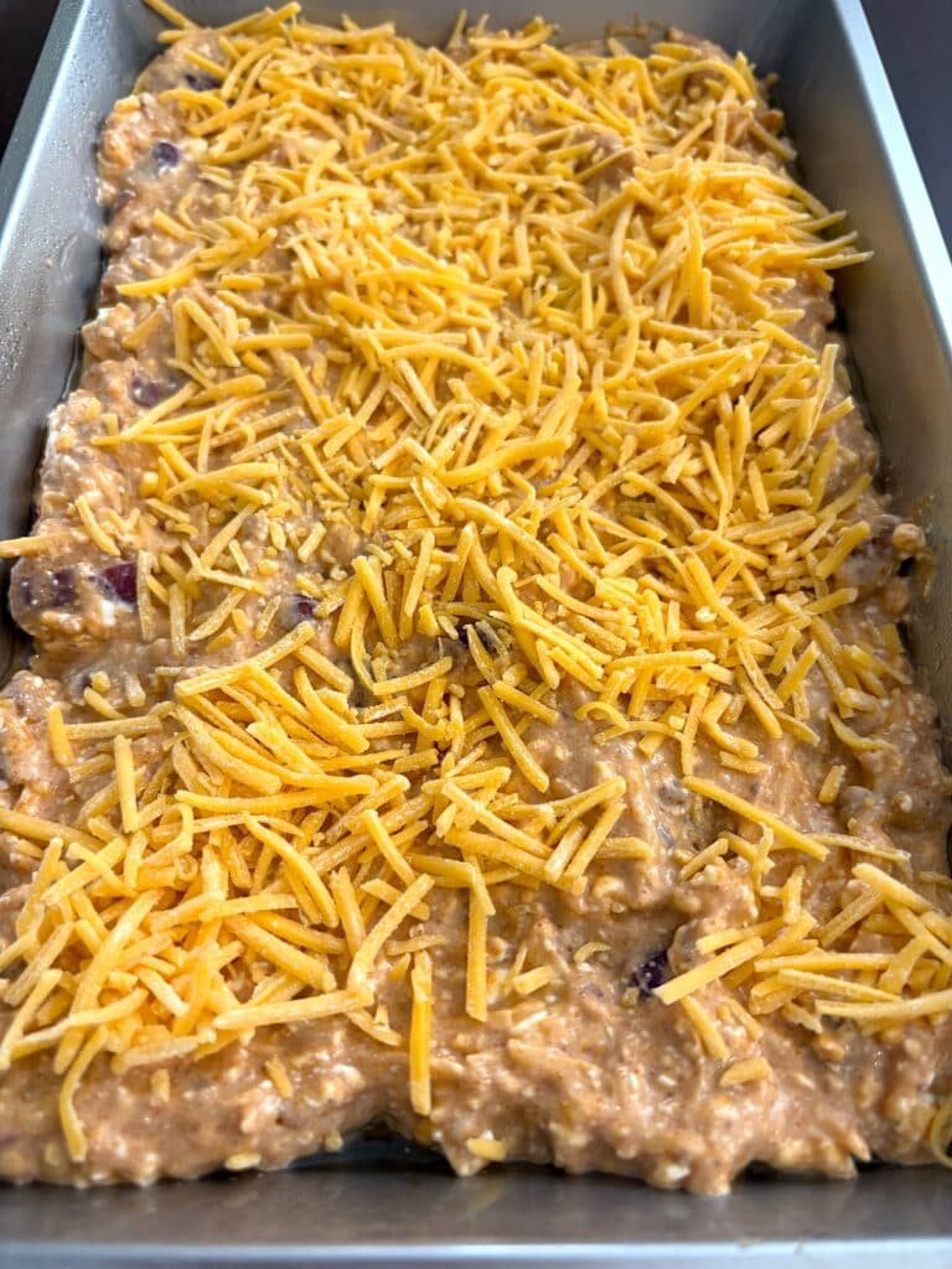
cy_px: 634
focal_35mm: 26
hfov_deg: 53.1
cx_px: 476
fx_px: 953
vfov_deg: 67.3
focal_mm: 5.96
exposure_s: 1/60
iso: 200
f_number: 1.6
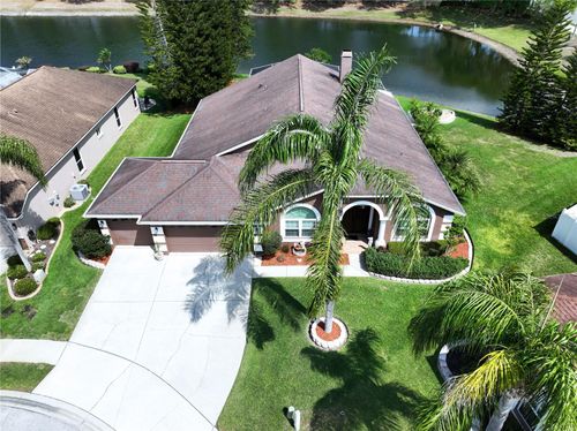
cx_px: 288
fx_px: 400
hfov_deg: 71.6
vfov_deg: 56.7
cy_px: 216
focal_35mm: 24
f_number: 3.2
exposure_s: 1/400
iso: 100
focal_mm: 12.29
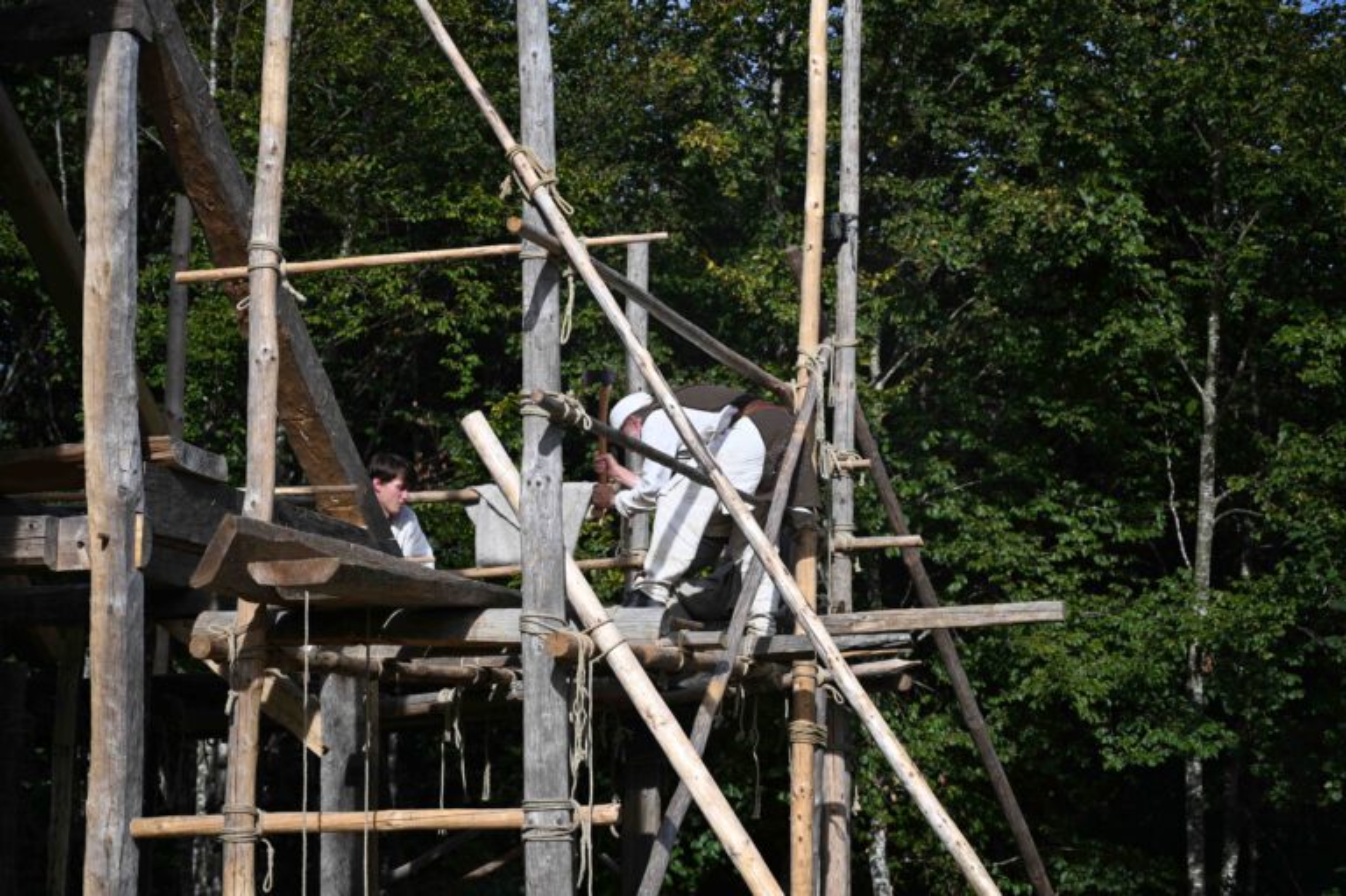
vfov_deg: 19.4
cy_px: 448
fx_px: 2615
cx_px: 673
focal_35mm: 70
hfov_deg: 28.9
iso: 100
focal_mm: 70
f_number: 4.5
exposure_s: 1/800
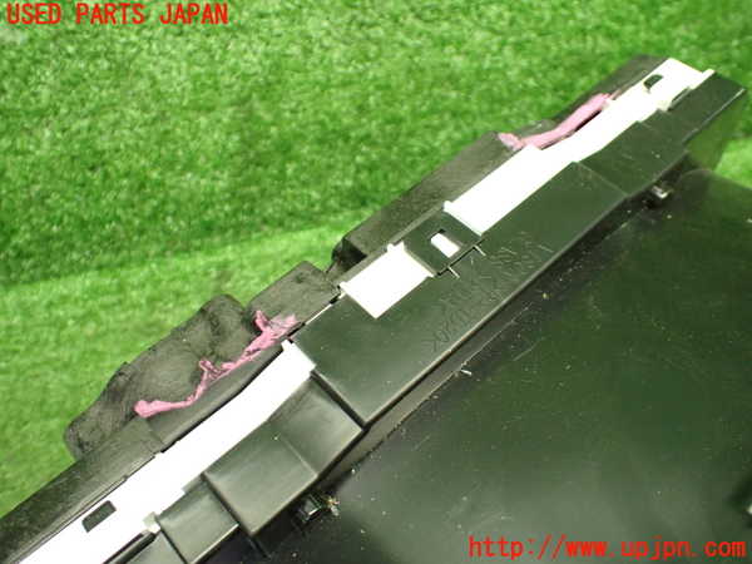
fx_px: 652
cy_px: 282
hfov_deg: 60.0
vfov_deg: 46.8
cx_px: 376
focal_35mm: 30
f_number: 2.3
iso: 800
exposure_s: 1/80
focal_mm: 5.4
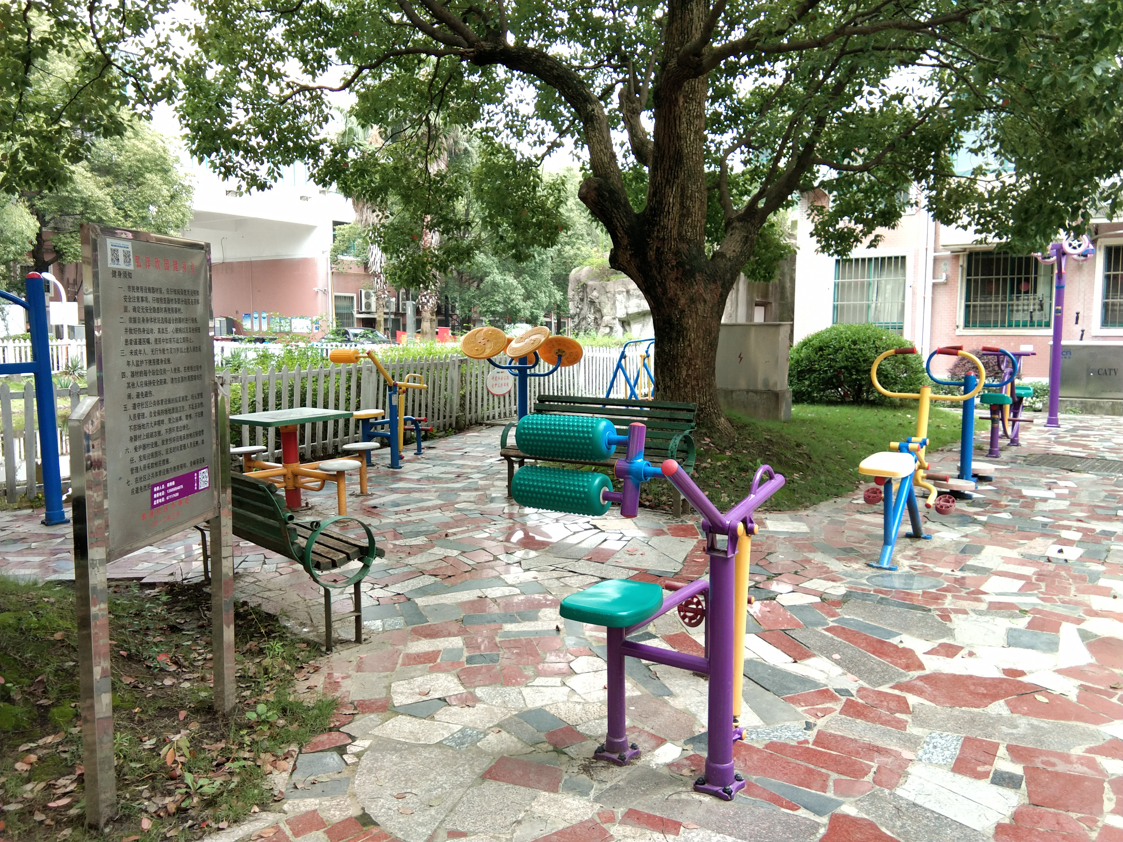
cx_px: 562
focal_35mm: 31
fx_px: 1006
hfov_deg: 58.4
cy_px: 421
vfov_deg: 45.4
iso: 125
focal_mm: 3.69
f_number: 2.2
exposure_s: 1/50
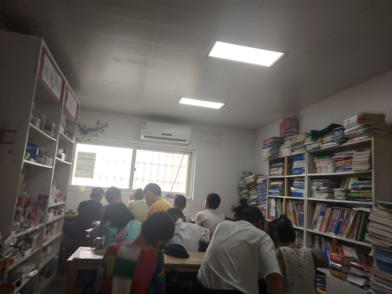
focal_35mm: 30
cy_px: 147
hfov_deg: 60.0
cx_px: 196
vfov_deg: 46.8
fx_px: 340
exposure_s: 1/100
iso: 149
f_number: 1.8
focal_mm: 3.95
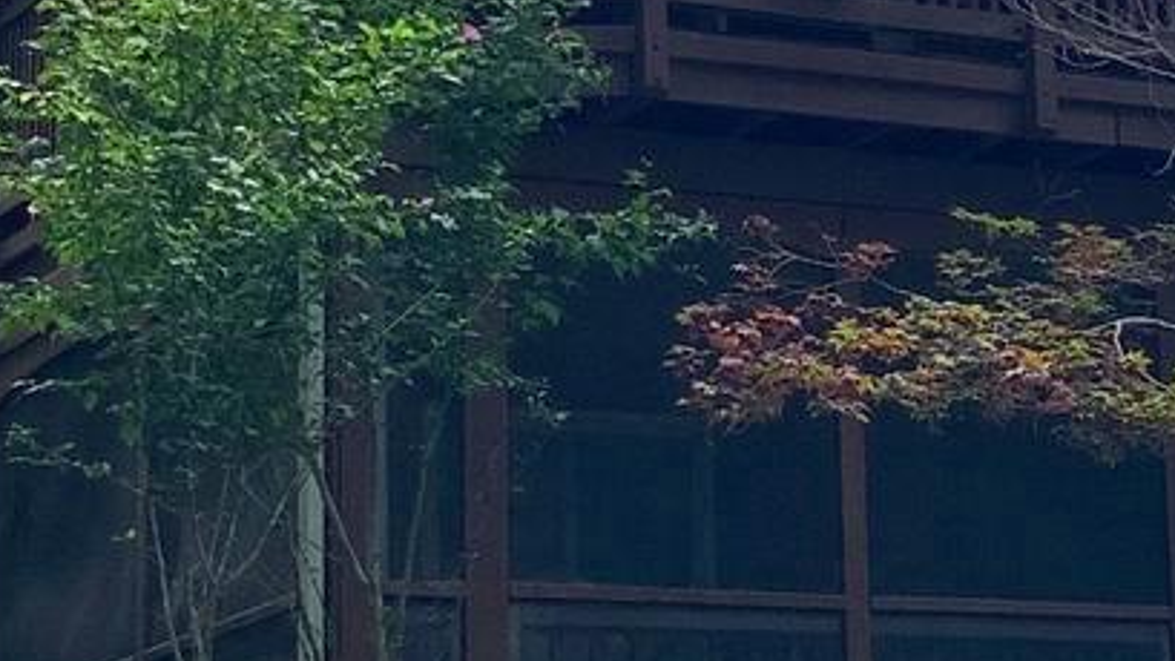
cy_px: 239
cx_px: 1301
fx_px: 4424
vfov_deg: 8.5
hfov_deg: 14.8
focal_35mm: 142
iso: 25
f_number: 1.8
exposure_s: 1/743
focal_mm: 4.25
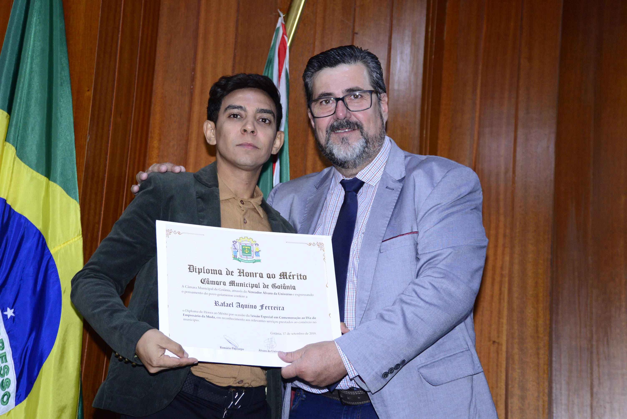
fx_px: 1220
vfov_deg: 19.5
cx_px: 314
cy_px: 210
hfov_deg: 28.8
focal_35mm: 70
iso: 2000
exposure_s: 1/125
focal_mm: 70
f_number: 5.3
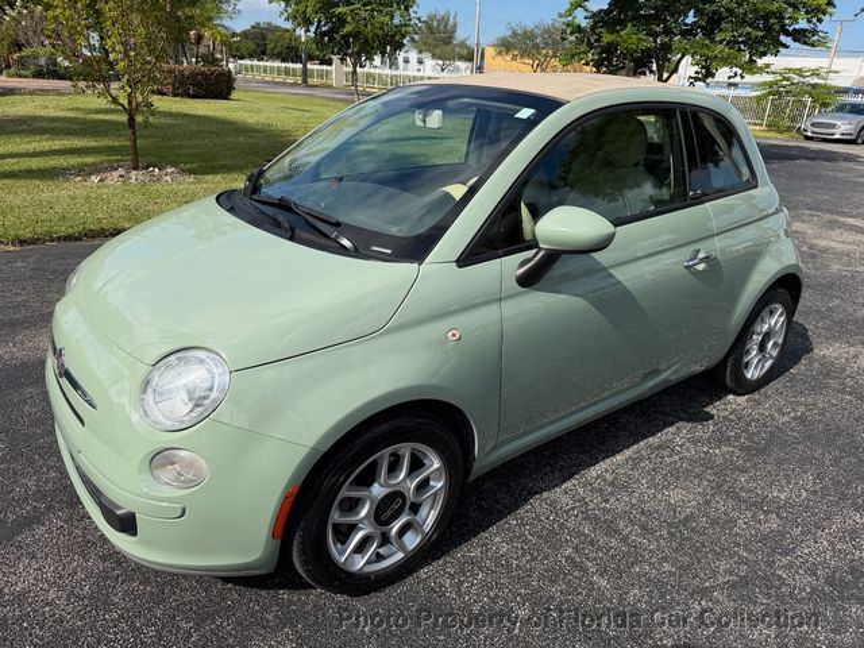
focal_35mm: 24
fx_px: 599
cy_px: 324
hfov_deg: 71.6
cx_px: 432
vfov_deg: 56.8
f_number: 1.78
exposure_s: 1/4975
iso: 80
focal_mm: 6.76
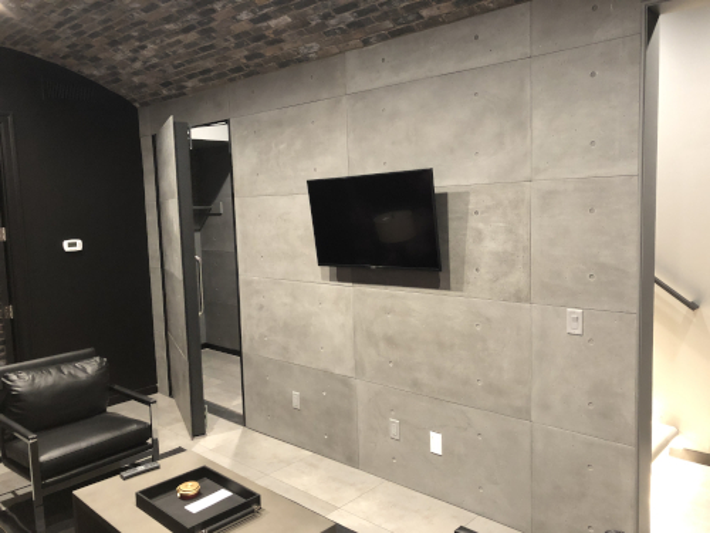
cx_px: 355
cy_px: 266
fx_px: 574
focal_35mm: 28
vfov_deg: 49.7
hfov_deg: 63.4
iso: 100
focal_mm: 4
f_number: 1.8
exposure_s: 1/4
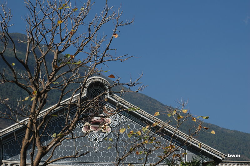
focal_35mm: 150
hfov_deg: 13.7
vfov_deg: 9.1
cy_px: 83
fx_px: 1040
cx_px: 125
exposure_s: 1/800
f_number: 7.1
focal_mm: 100
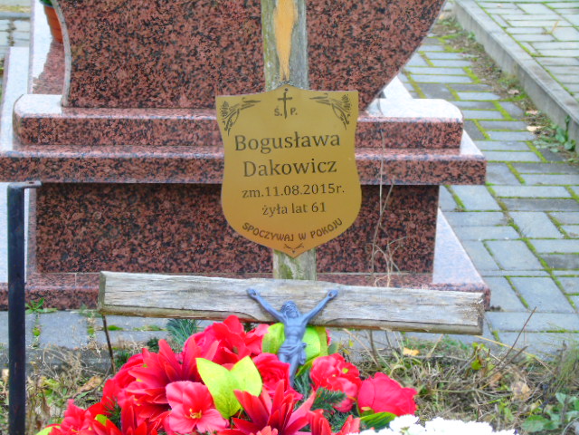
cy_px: 218
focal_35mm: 108
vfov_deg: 13.7
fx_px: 1806
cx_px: 290
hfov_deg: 18.2
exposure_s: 1/30
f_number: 4.4
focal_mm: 19
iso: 250
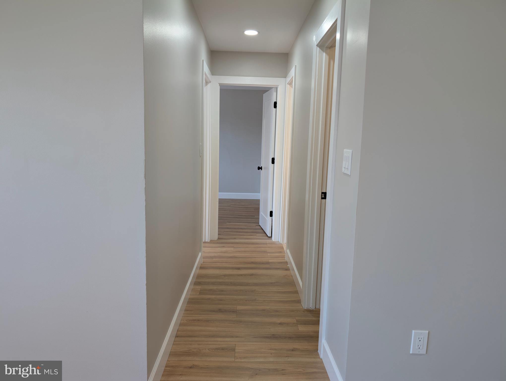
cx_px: 253
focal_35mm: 24
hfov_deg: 71.5
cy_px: 190
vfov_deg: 56.9
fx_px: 351
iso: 22
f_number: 1.68
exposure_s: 1/22.3
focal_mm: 6.9
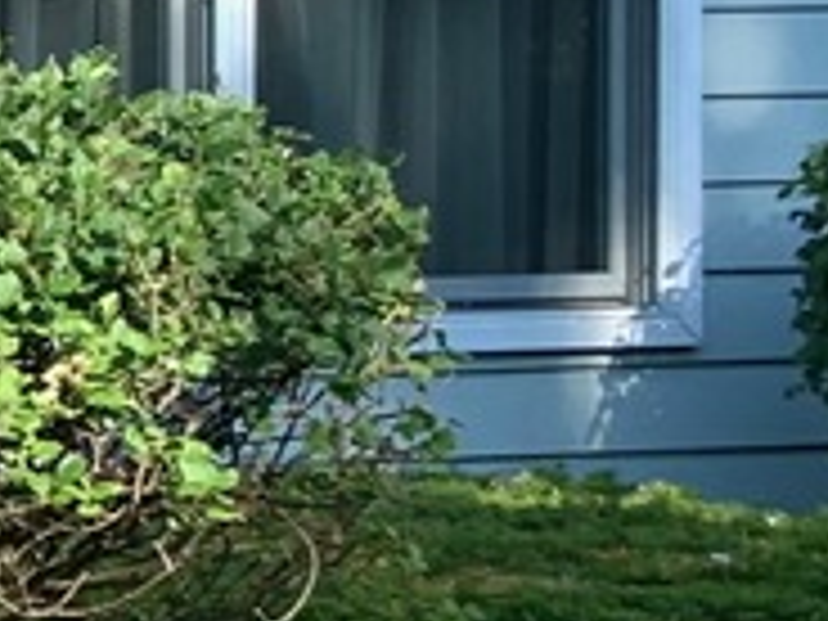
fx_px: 4880
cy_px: 284
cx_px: -2394
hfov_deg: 7.3
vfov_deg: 7.3
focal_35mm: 204
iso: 25
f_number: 1.8
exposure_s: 1/122
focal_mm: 4.25
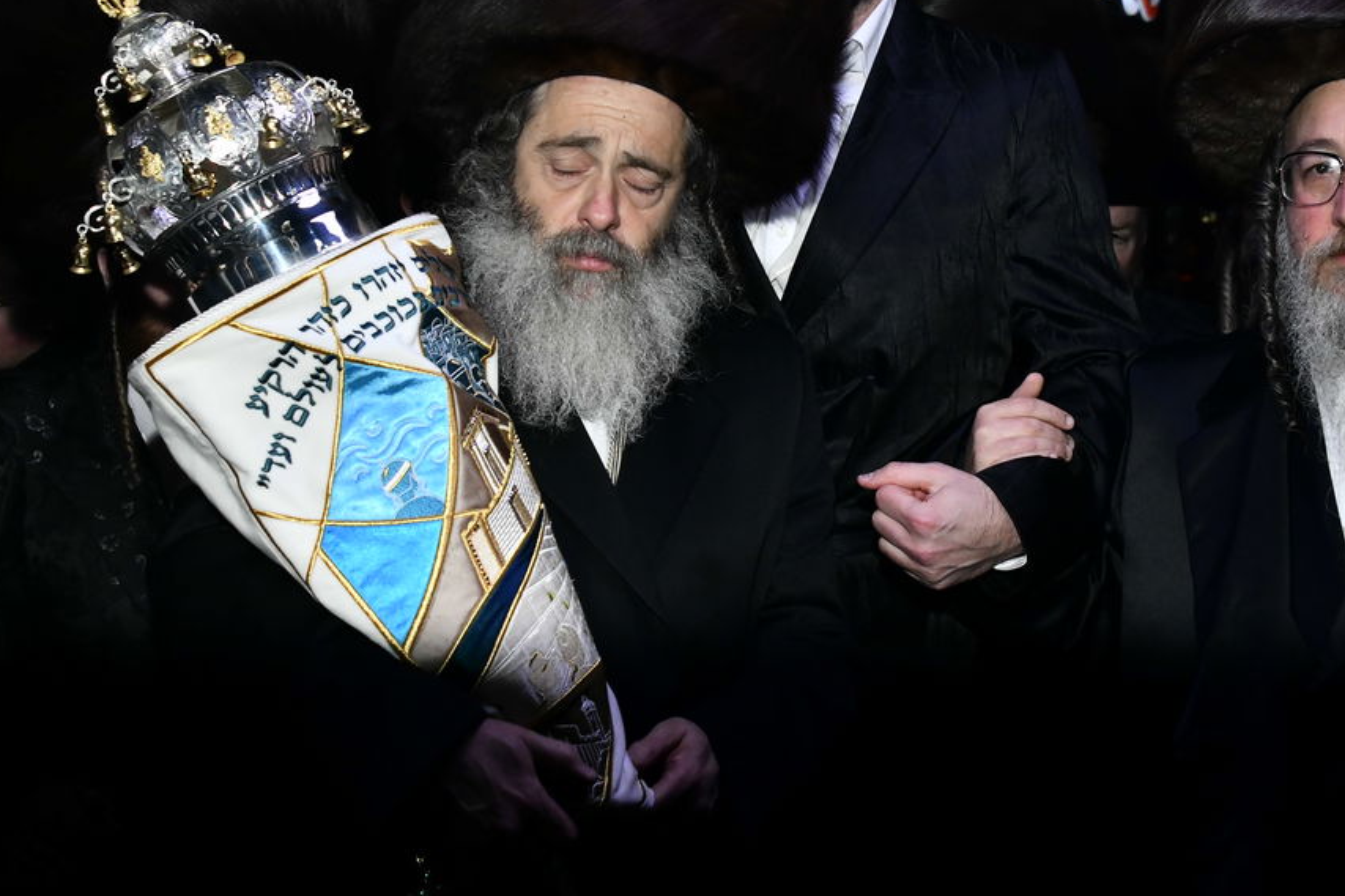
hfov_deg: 33.8
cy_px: 298
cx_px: 814
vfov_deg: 22.9
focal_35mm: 59
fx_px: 2204
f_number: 5.6
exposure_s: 1/500
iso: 1600
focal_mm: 36
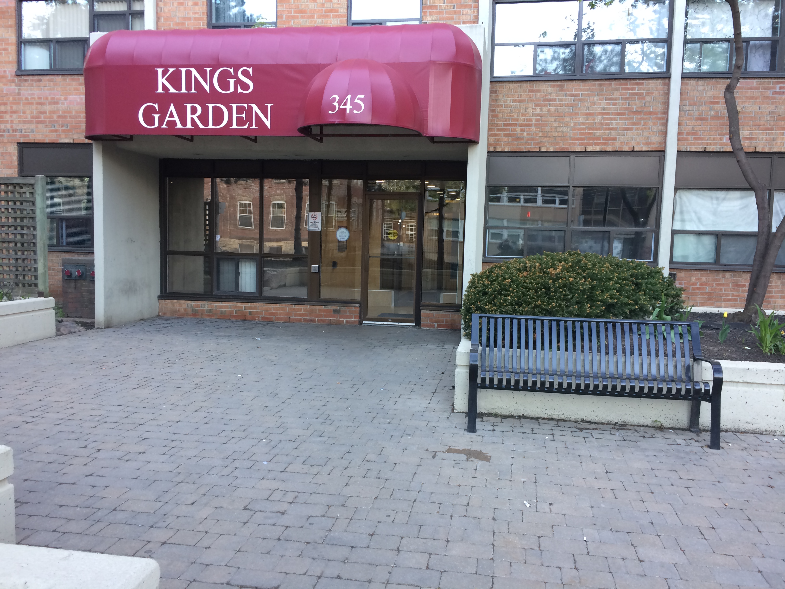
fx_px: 658
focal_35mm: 29
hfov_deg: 61.7
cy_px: 294
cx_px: 392
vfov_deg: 48.2
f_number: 2.2
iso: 50
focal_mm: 4.15
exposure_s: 1/30
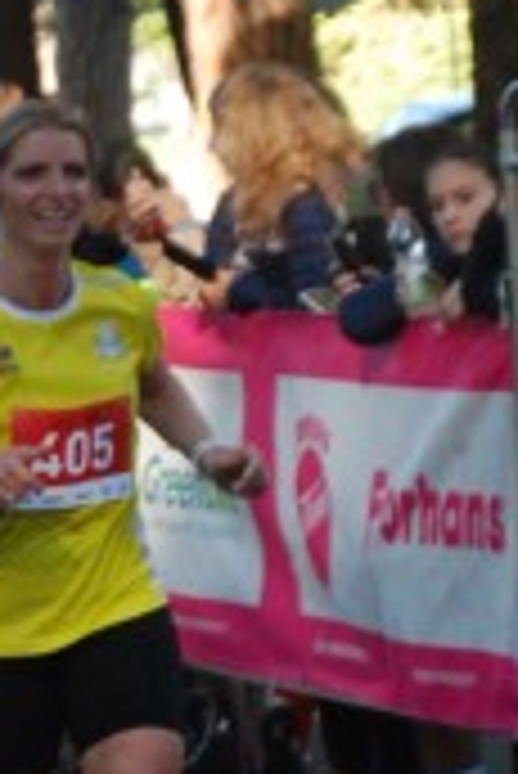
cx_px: -223
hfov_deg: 3.7
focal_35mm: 367
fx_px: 7905
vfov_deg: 5.6
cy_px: 562
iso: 1000
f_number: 5.6
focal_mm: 70
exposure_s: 1/400
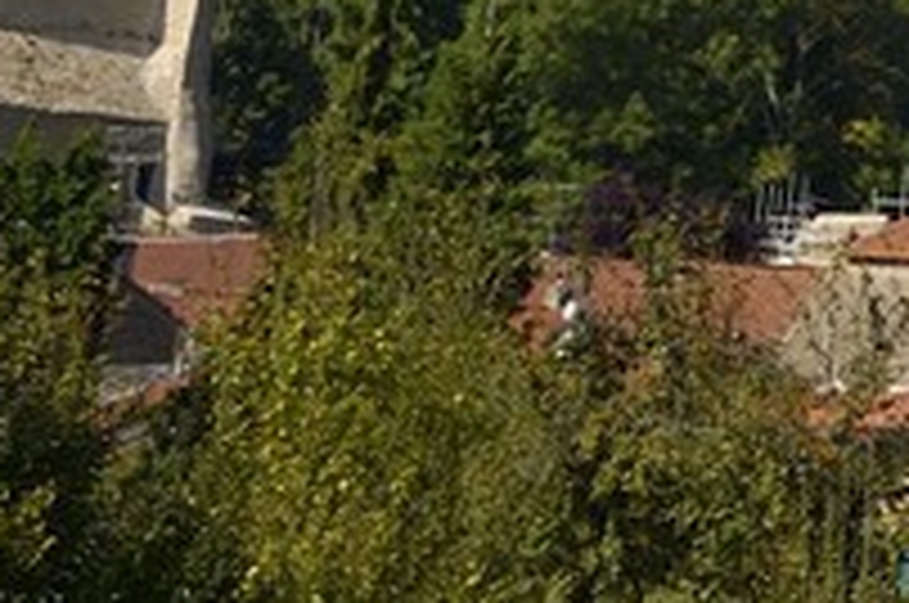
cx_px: 3388
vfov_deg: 4.3
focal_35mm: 301
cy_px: -1660
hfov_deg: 6.0
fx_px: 7588
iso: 200
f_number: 14
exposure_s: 1/250
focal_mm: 38
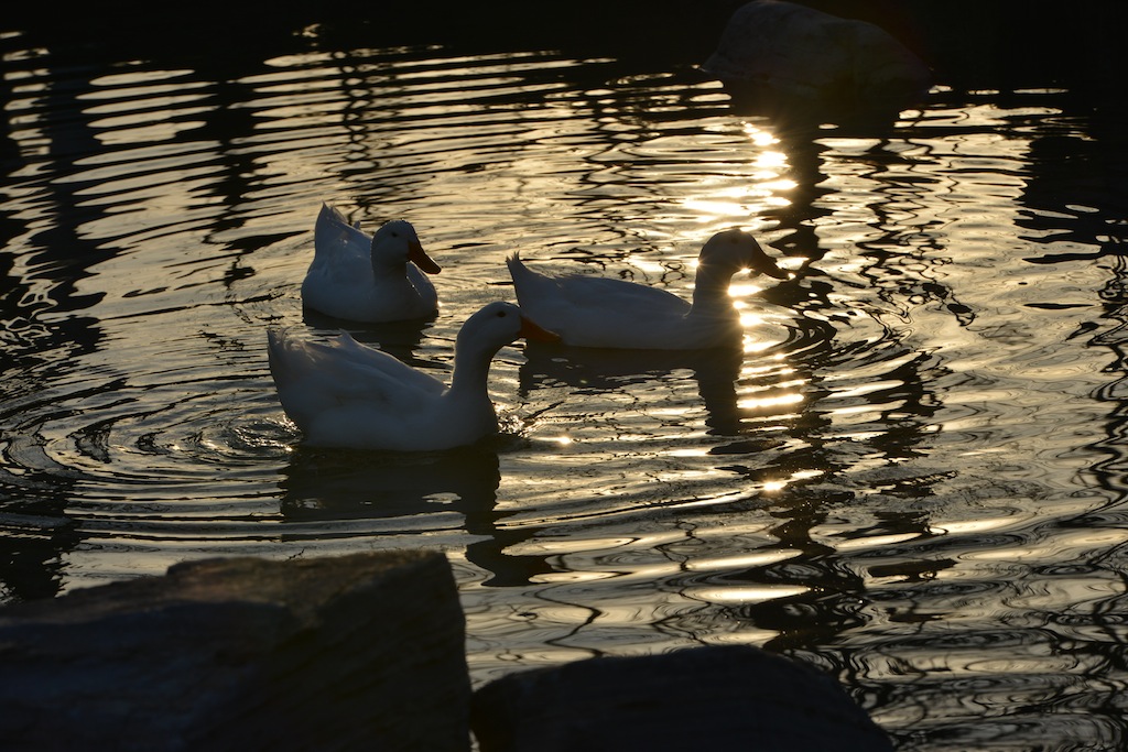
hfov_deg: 10.3
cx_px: 564
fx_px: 6267
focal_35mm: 200
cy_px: 376
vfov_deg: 6.9
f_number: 11
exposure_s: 1/800
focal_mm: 200
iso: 200
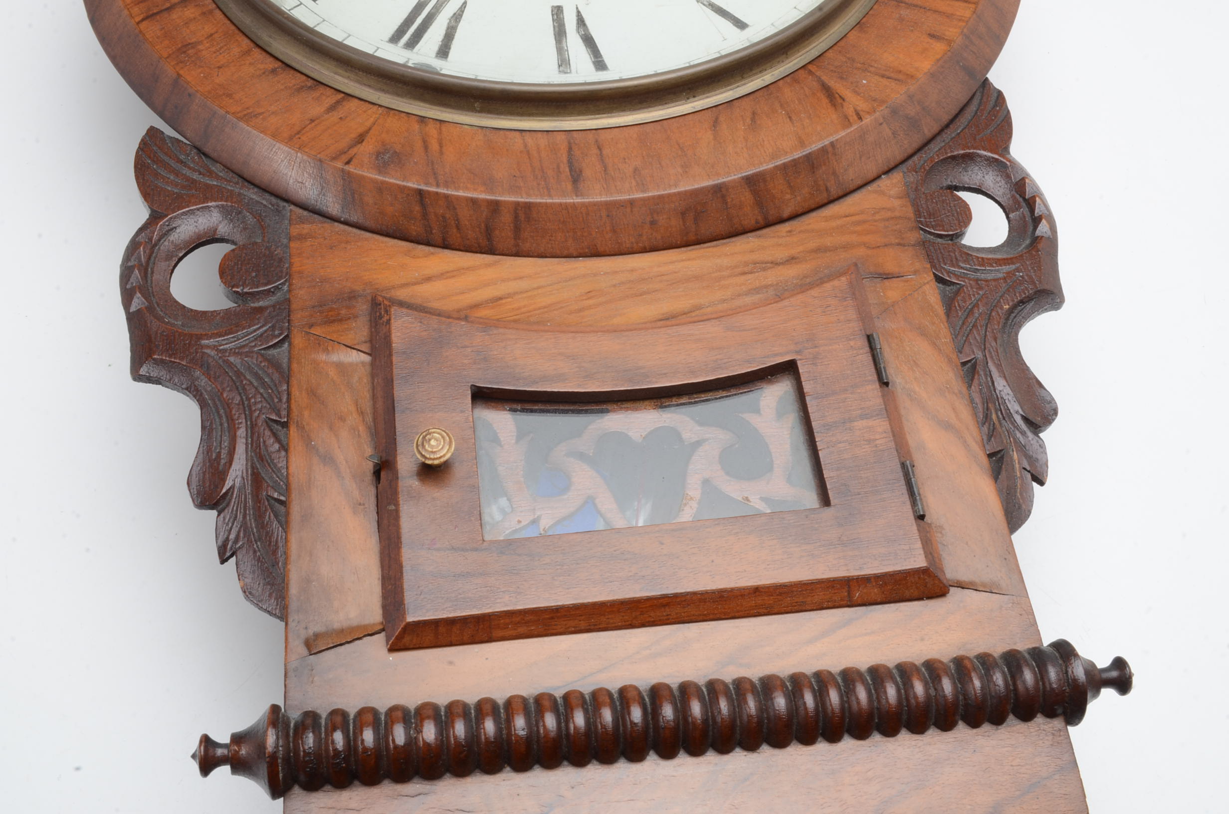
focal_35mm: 44
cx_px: 614
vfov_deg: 30.7
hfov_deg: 45.0
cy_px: 407
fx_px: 1482
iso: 200
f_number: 22
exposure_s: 1/160
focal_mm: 29
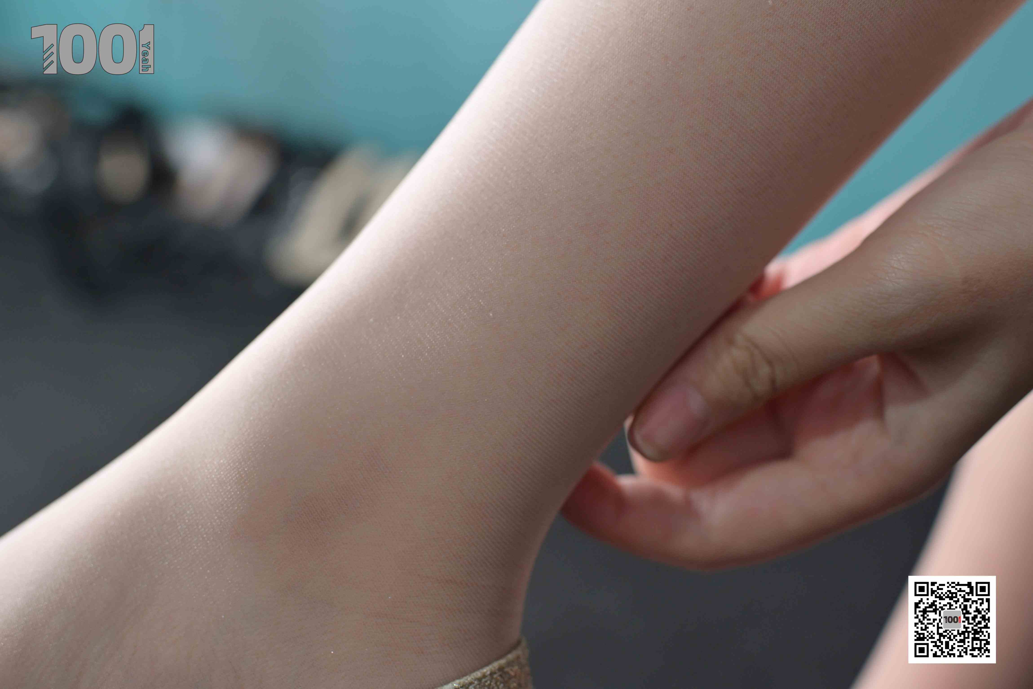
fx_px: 1004
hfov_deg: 54.4
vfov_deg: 37.9
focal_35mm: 35
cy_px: 344
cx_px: 516
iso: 800
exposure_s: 1/100
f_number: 3.5
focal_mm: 35
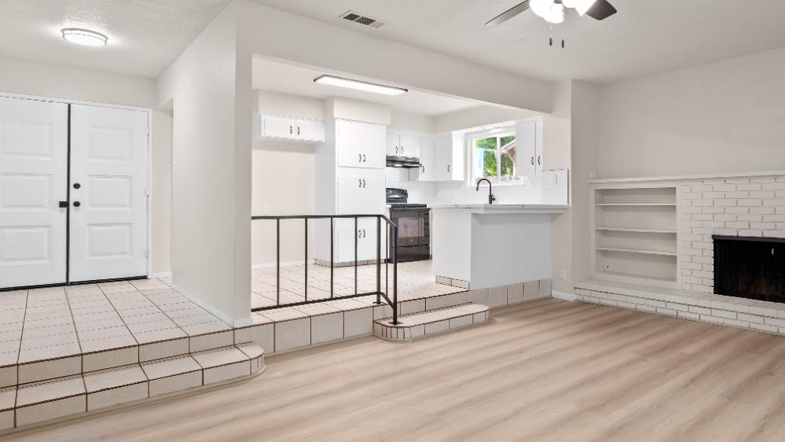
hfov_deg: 81.1
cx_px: 418
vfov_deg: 51.3
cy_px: 190
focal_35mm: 22
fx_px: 458
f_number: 9
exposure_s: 1/2
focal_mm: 14
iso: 250
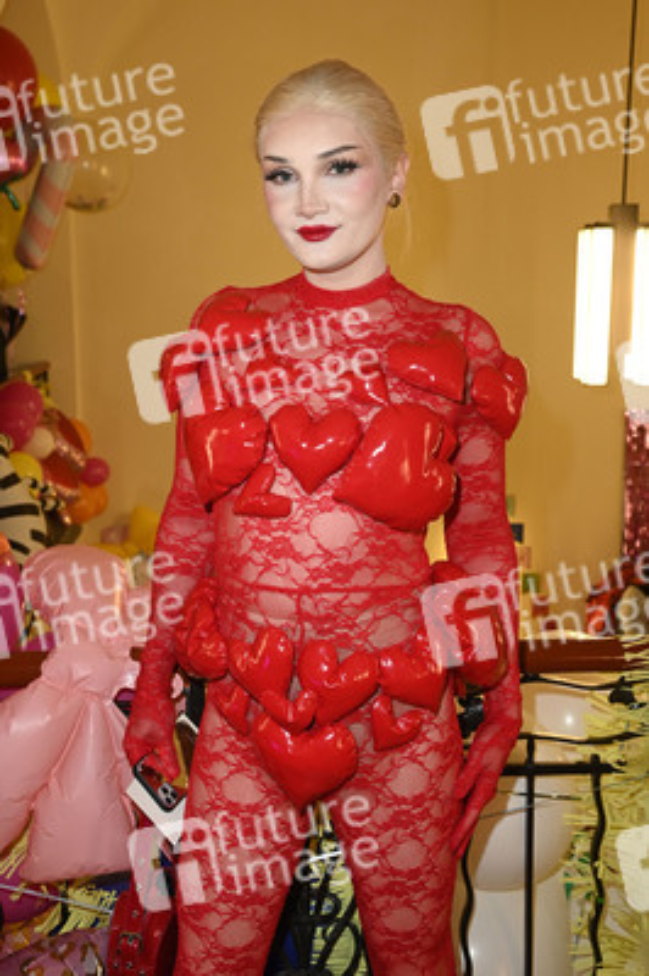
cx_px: 324
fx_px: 1029
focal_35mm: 38
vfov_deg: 50.7
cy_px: 488
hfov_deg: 35.0
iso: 2500
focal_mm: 38
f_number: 5
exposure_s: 1/100
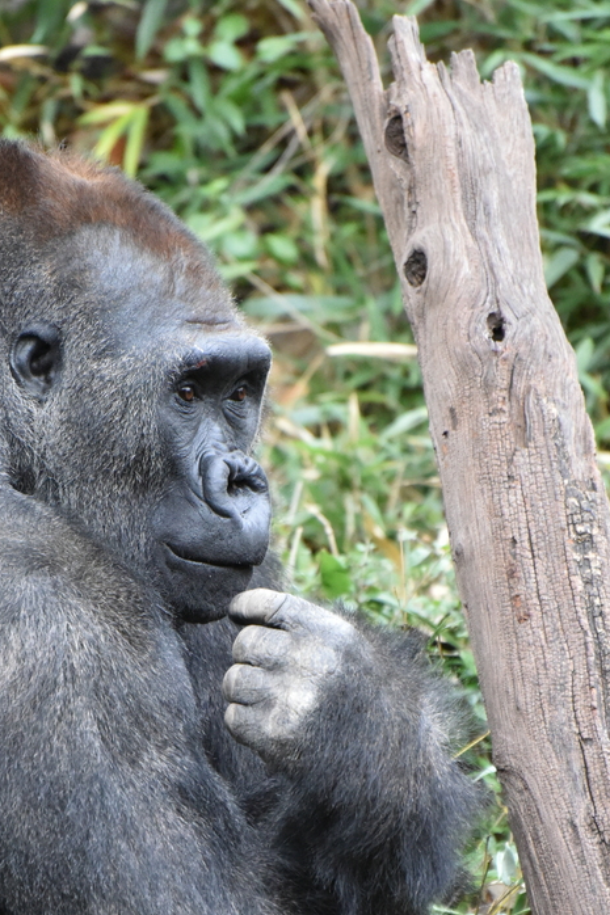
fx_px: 12129
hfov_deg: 2.9
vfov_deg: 4.3
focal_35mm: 477
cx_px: 178
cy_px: 733
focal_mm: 260
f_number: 5.6
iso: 5000
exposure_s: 1/640
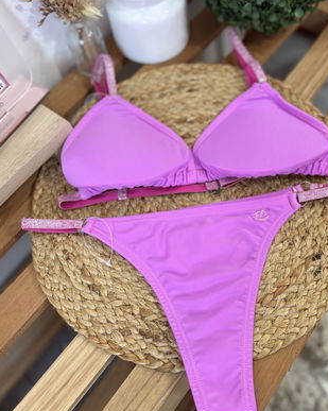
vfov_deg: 51.5
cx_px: 194
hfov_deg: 42.0
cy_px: 195
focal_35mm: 35
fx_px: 425
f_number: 1.6
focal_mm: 5.96
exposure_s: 1/118
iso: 125
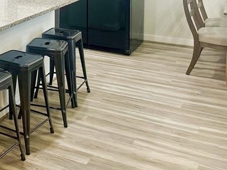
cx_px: -10
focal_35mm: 56
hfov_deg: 31.3
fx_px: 367
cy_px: -11
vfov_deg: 24.5
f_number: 1.78
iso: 125
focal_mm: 6.86
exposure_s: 1/60
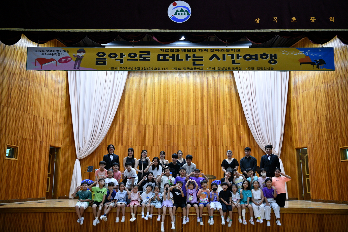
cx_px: 174
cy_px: 116
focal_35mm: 40
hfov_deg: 48.5
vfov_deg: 33.4
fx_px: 386
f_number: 2.8
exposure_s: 1/400
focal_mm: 40
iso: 1600
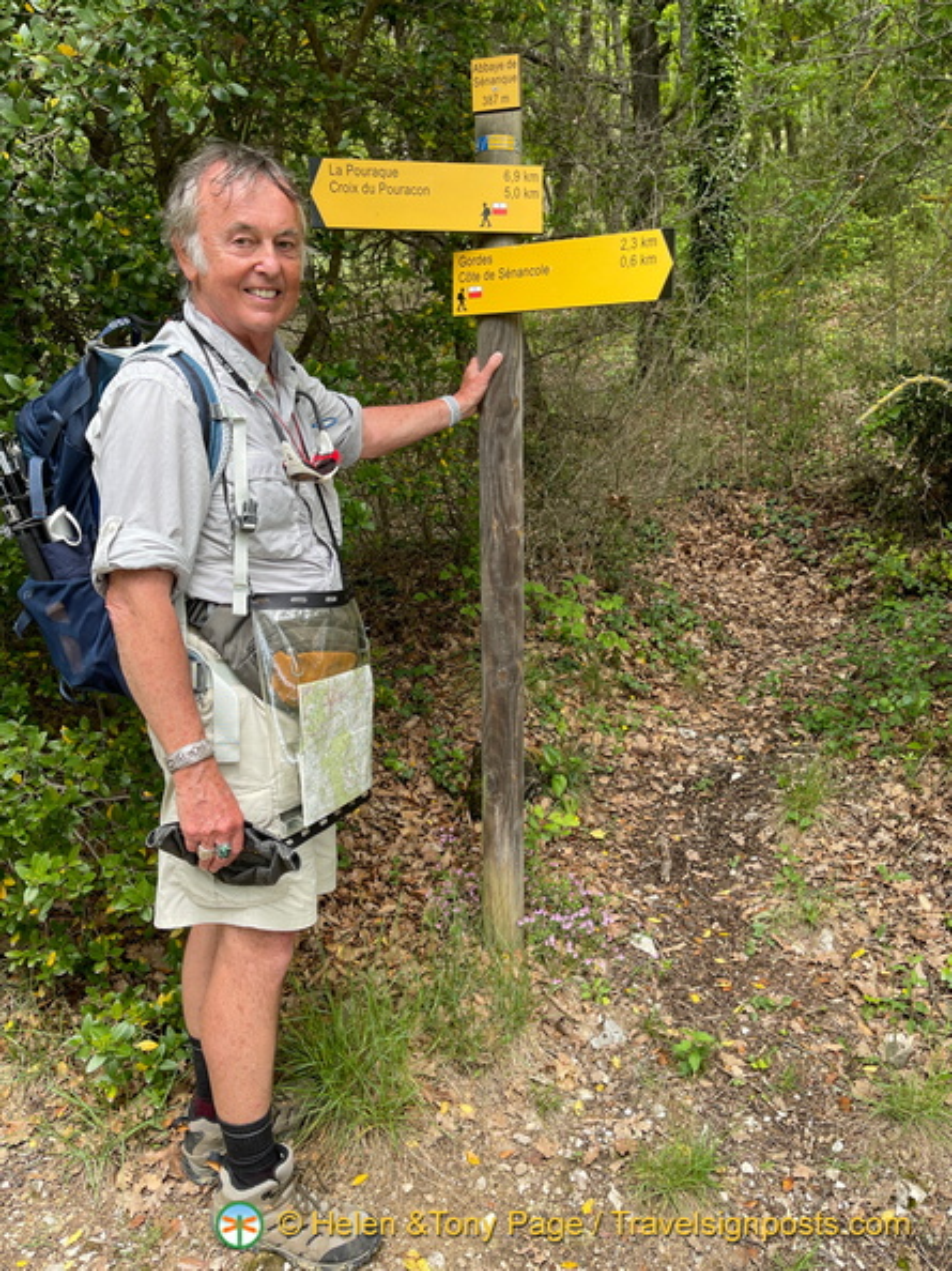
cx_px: 476
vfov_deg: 67.3
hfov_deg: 53.0
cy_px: 636
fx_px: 954
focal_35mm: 26
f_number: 1.6
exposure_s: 1/484
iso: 50
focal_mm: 5.1
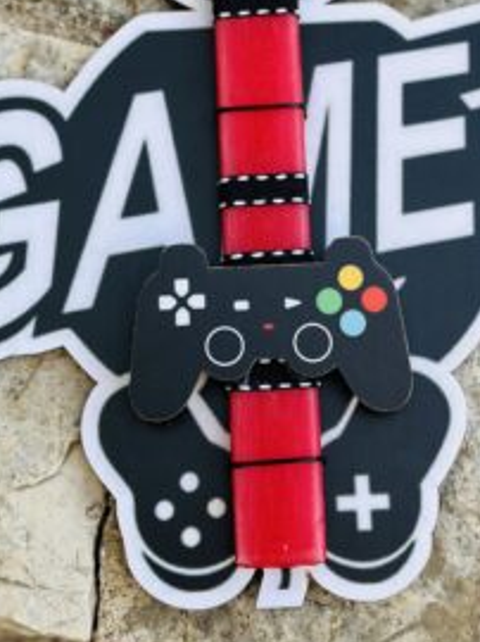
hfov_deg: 17.7
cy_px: 106
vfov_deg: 23.2
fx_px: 1537
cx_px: 252
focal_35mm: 83
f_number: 1.78
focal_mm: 6.86
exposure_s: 1/1085
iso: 80
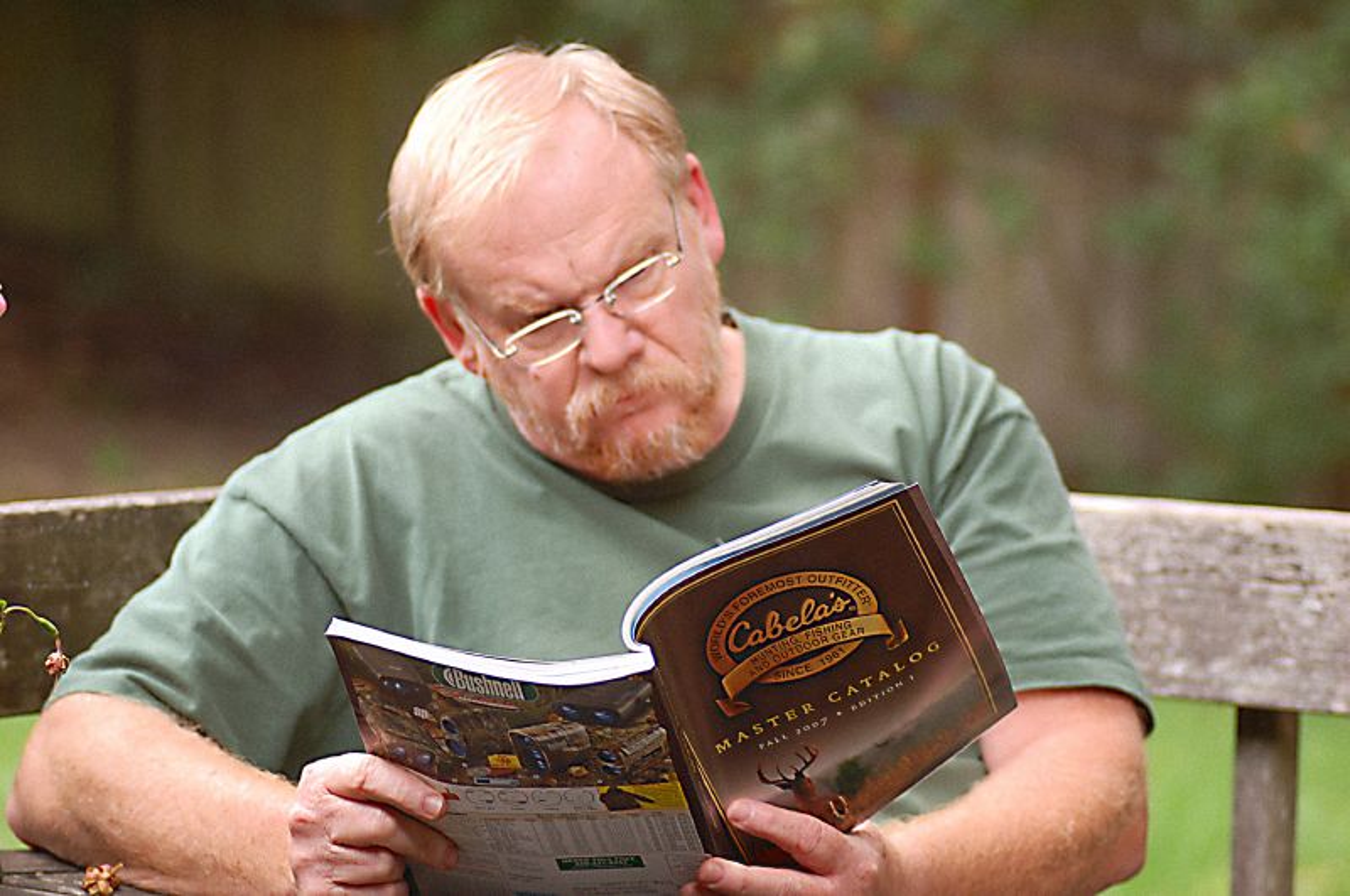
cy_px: 448
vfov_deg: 10.1
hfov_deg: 15.2
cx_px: 675
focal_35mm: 135
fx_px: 5055
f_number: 3
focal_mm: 90
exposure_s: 1/40
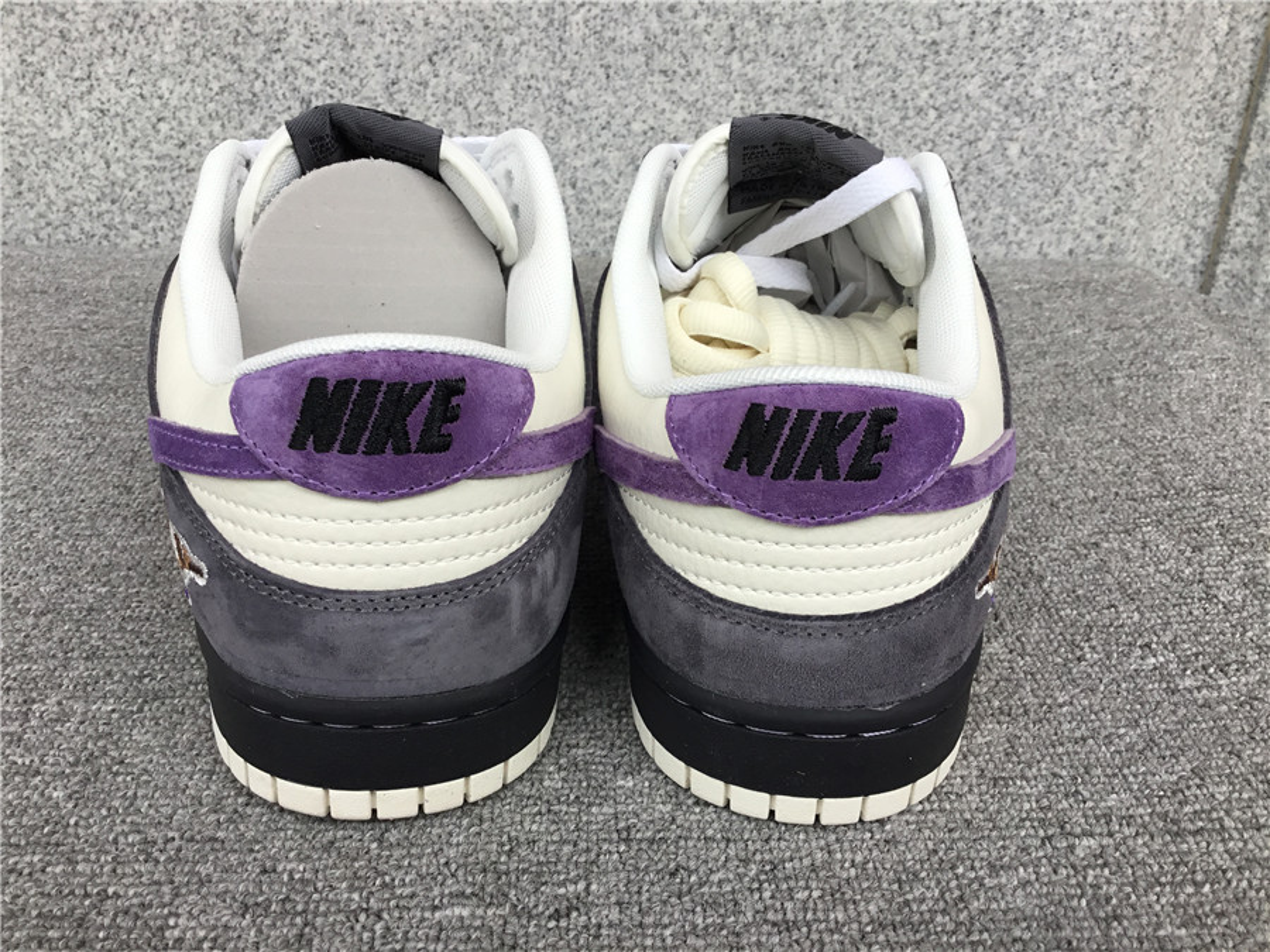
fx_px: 1137
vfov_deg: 45.4
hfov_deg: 58.4
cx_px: 635
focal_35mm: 31
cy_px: 476
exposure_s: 1/100
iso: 25
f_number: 2.4
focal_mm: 3.3
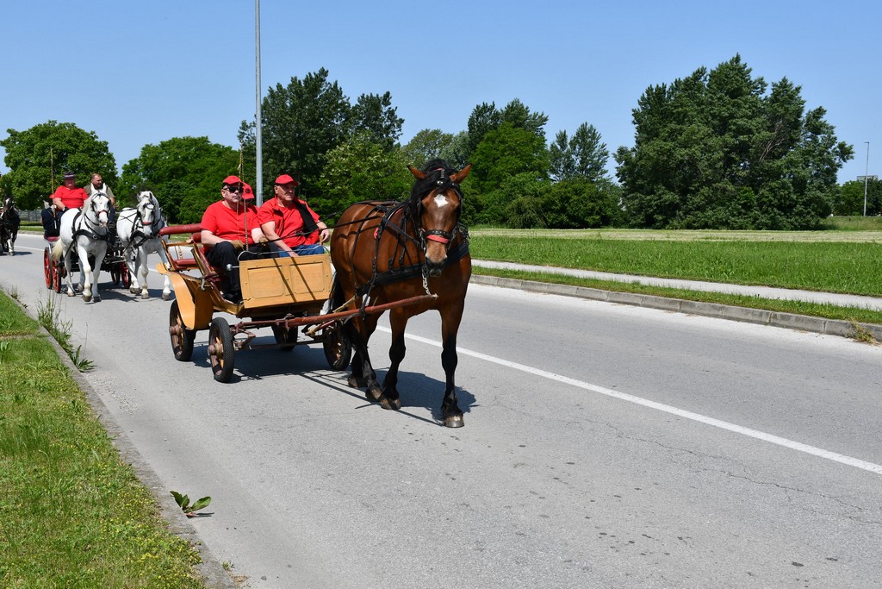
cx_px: 441
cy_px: 294
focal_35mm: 40
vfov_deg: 33.4
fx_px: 980
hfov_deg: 48.5
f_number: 9
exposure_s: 1/320
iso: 100
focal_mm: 27
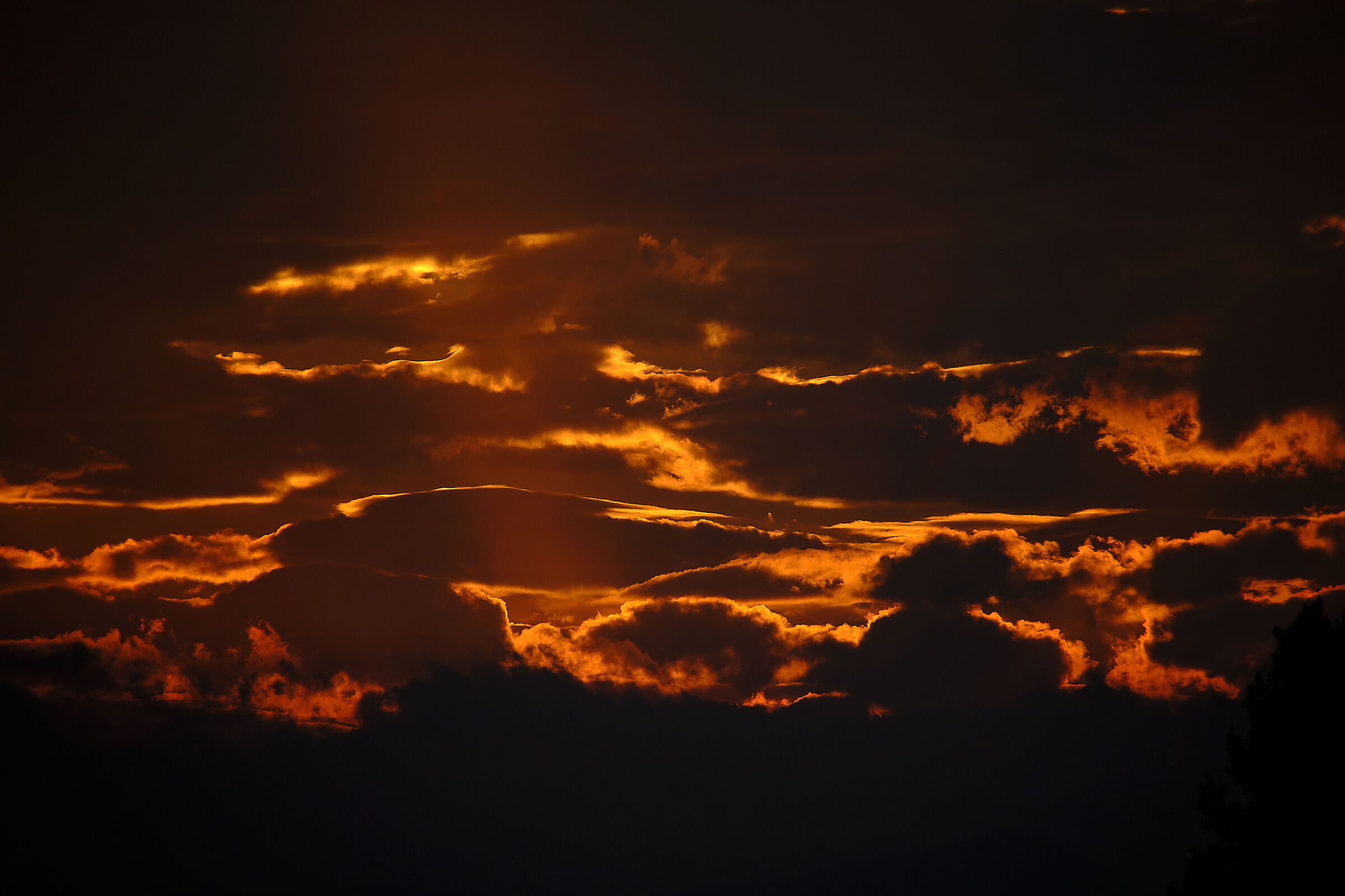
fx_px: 16811
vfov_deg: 3.1
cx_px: 672
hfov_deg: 4.6
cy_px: 448
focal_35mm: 450
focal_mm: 300
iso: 500
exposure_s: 1/1000
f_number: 6.3
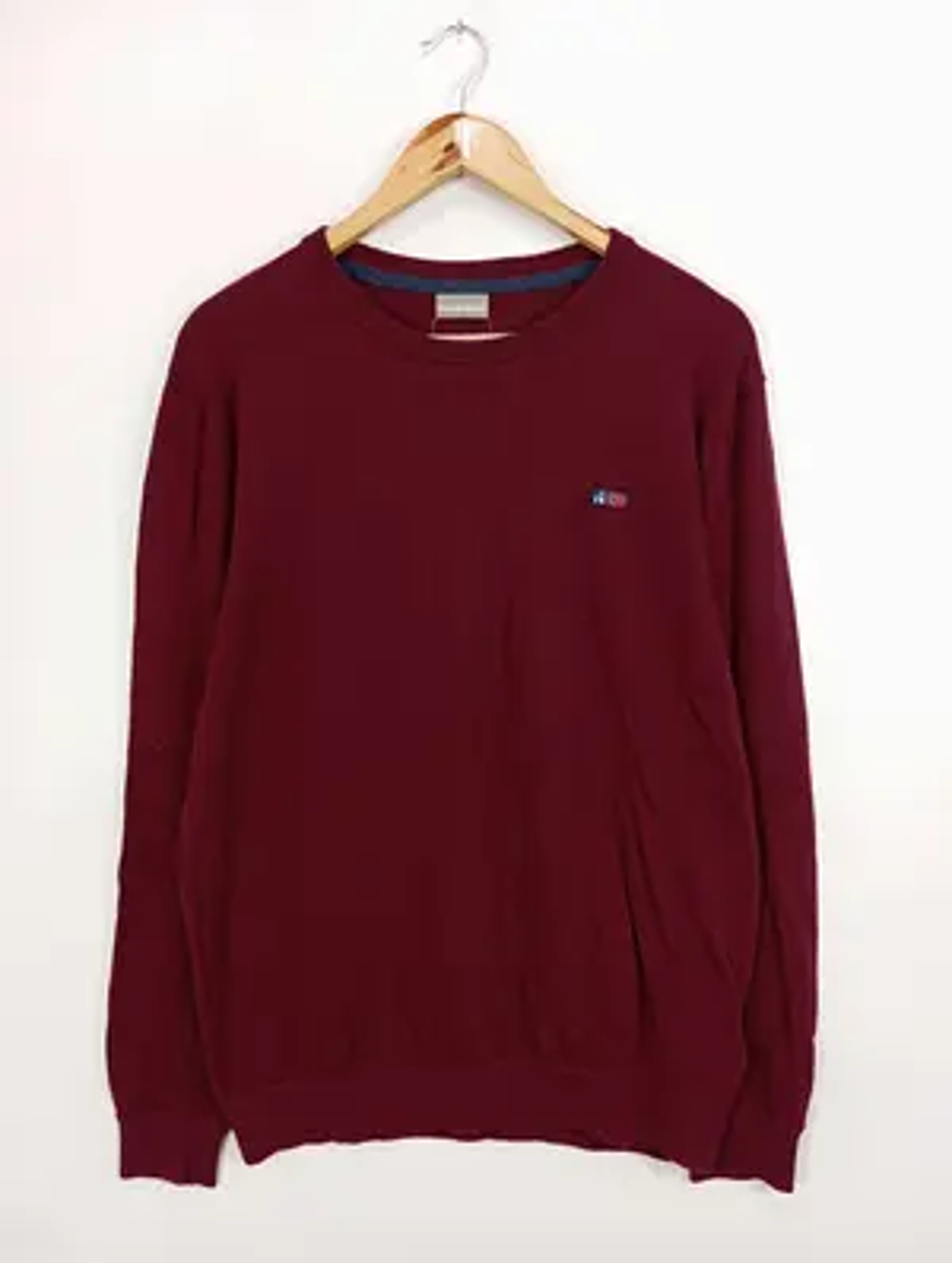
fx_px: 1023
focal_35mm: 28
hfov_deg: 49.9
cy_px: 632
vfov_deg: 63.4
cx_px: 476
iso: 70
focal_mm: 4.22
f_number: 1.8
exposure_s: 1/50
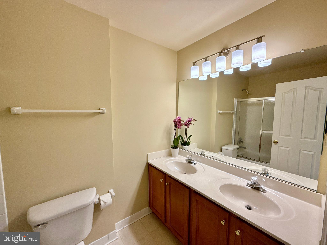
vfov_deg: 85.7
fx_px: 132
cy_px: 122
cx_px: 164
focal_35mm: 14
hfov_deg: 102.1
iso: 80
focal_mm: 2.22
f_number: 2.2
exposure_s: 1/120
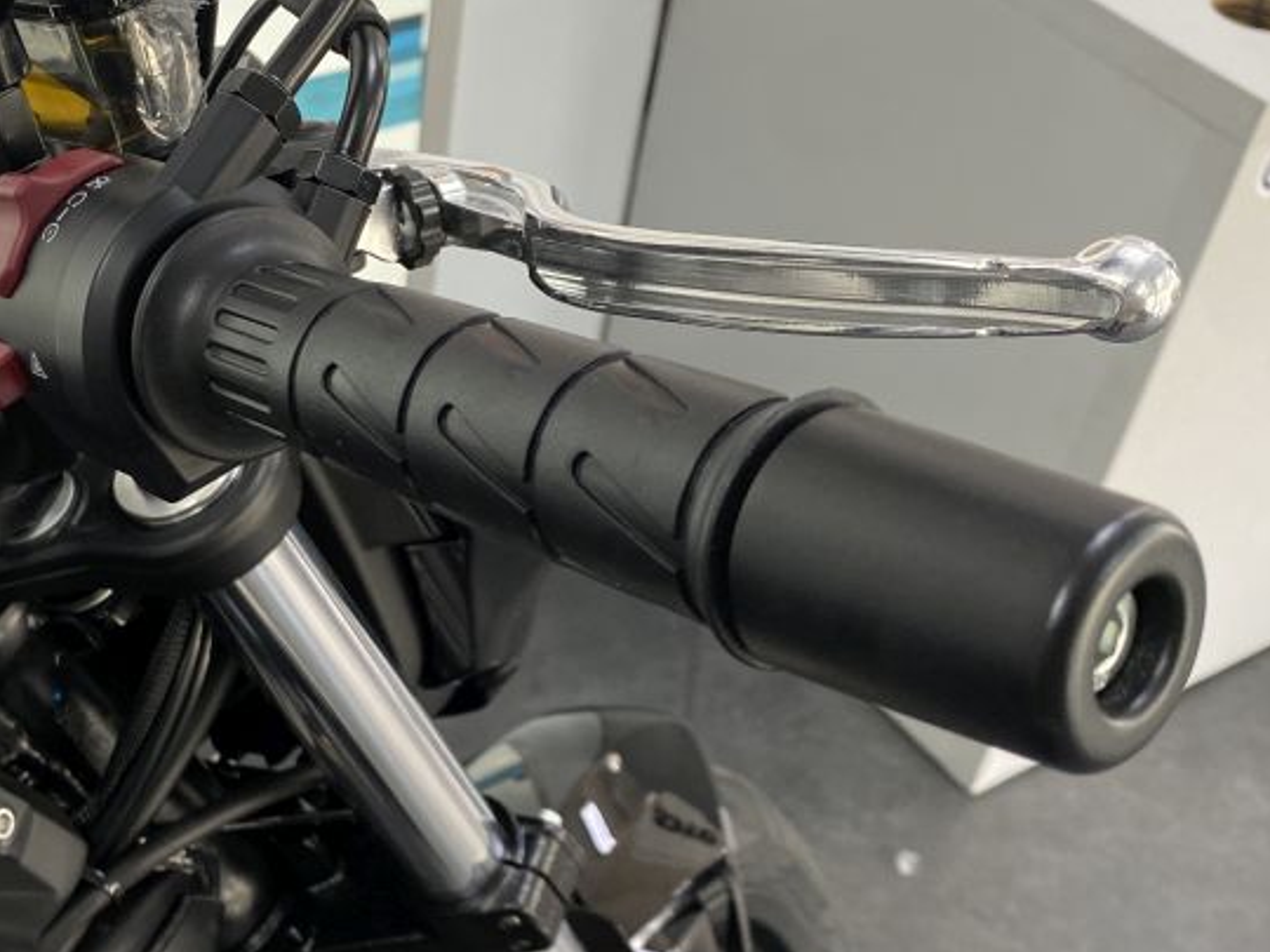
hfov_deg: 37.1
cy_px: 481
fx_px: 1871
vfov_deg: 28.6
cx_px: 414
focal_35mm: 51
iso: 125
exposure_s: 1/100
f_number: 1.8
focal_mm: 4.25
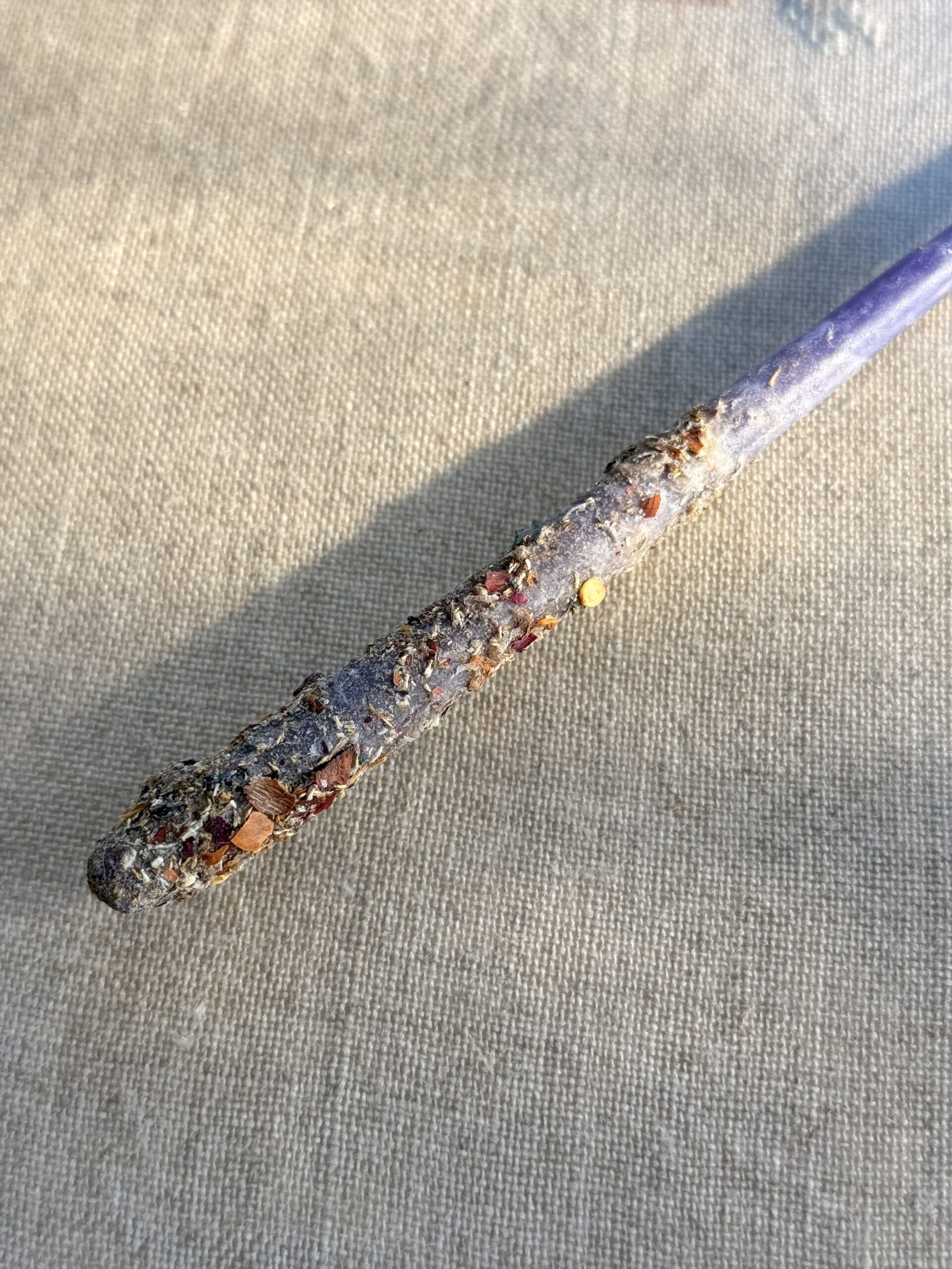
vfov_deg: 39.7
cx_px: 476
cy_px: 634
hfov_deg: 30.3
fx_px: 1760
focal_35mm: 48
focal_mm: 6.76
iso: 100
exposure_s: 1/361
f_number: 1.78
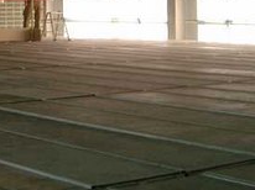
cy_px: -46
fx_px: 795
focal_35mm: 108
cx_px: -7
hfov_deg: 17.7
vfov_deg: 13.3
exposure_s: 1/60
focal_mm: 7.6
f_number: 2.6
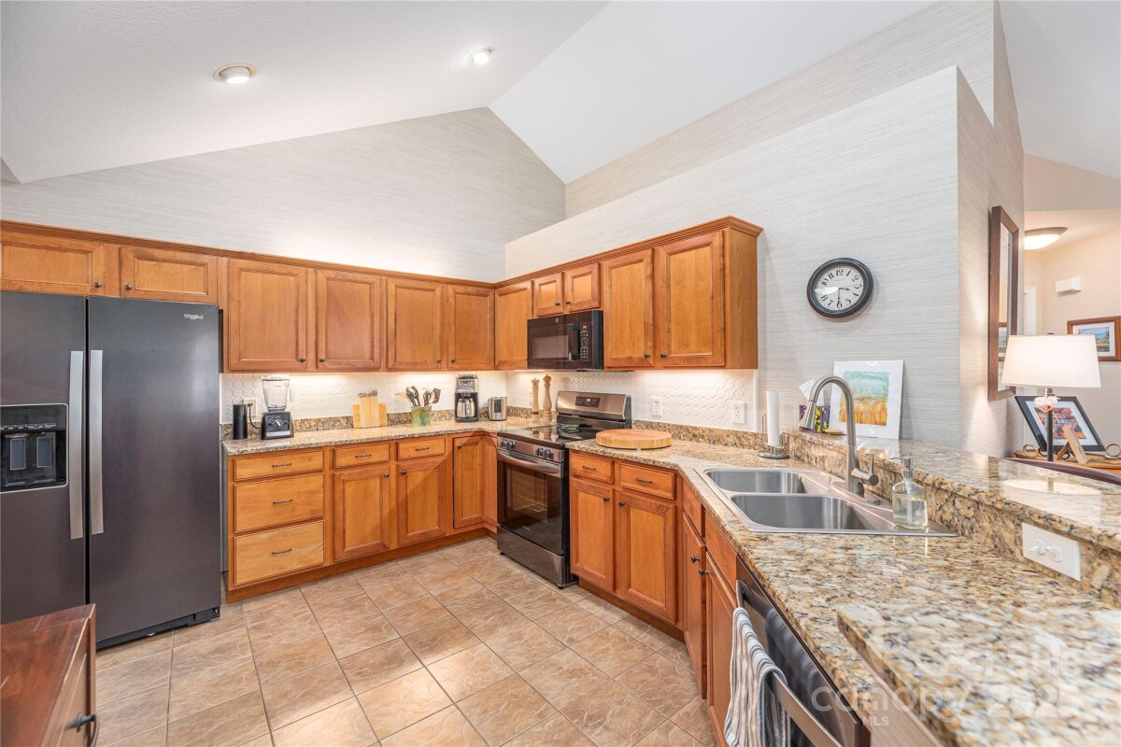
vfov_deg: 81.2
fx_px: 436
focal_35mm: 14
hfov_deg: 104.3
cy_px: 374
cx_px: 560
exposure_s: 1/125
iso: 320
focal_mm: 14
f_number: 7.1
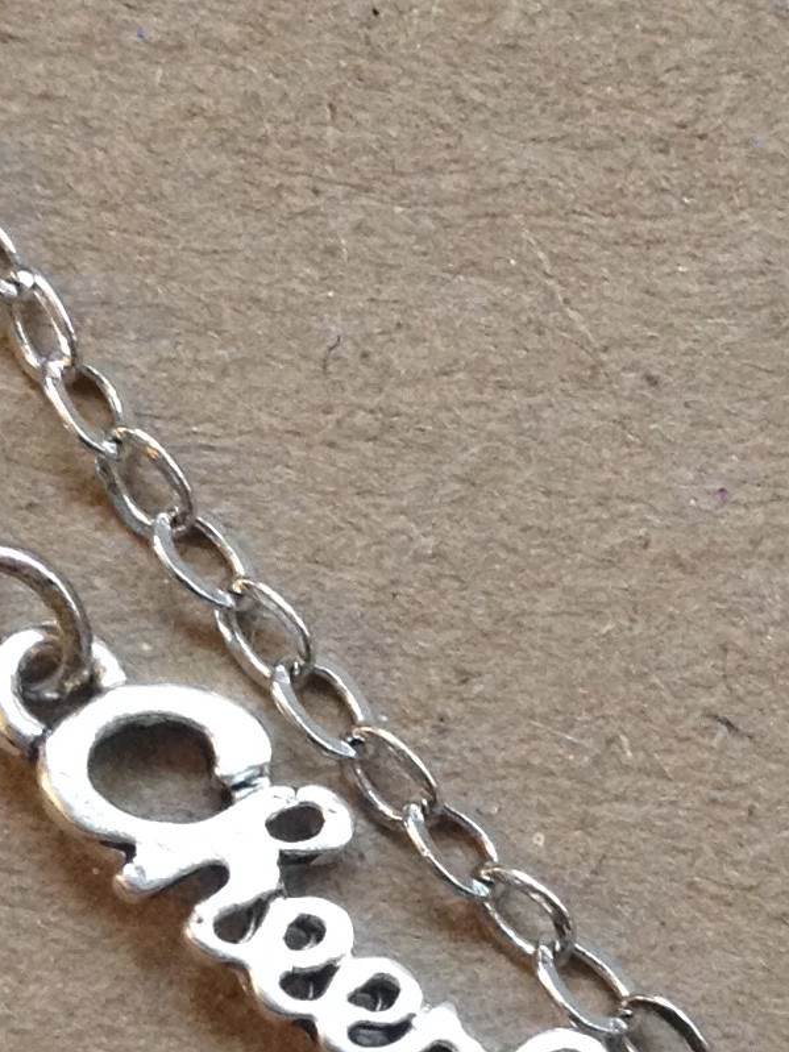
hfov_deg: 10.3
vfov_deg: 13.7
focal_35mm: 143
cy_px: 948
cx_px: 759
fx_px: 4347
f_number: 2.4
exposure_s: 1/20
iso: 160
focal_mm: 4.28
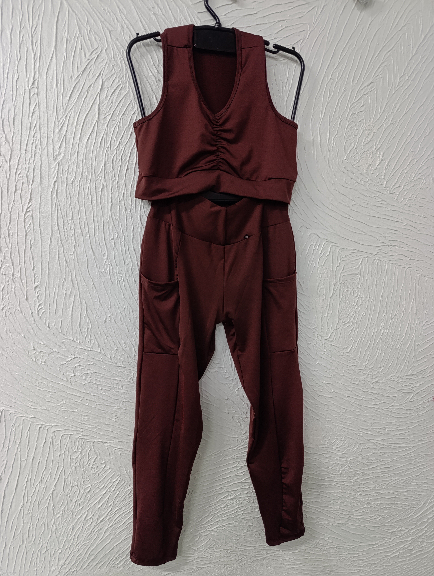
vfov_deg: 73.8
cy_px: 288
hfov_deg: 59.0
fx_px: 384
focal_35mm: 23
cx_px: 217
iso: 1250
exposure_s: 1/60
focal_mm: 6.14
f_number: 1.6
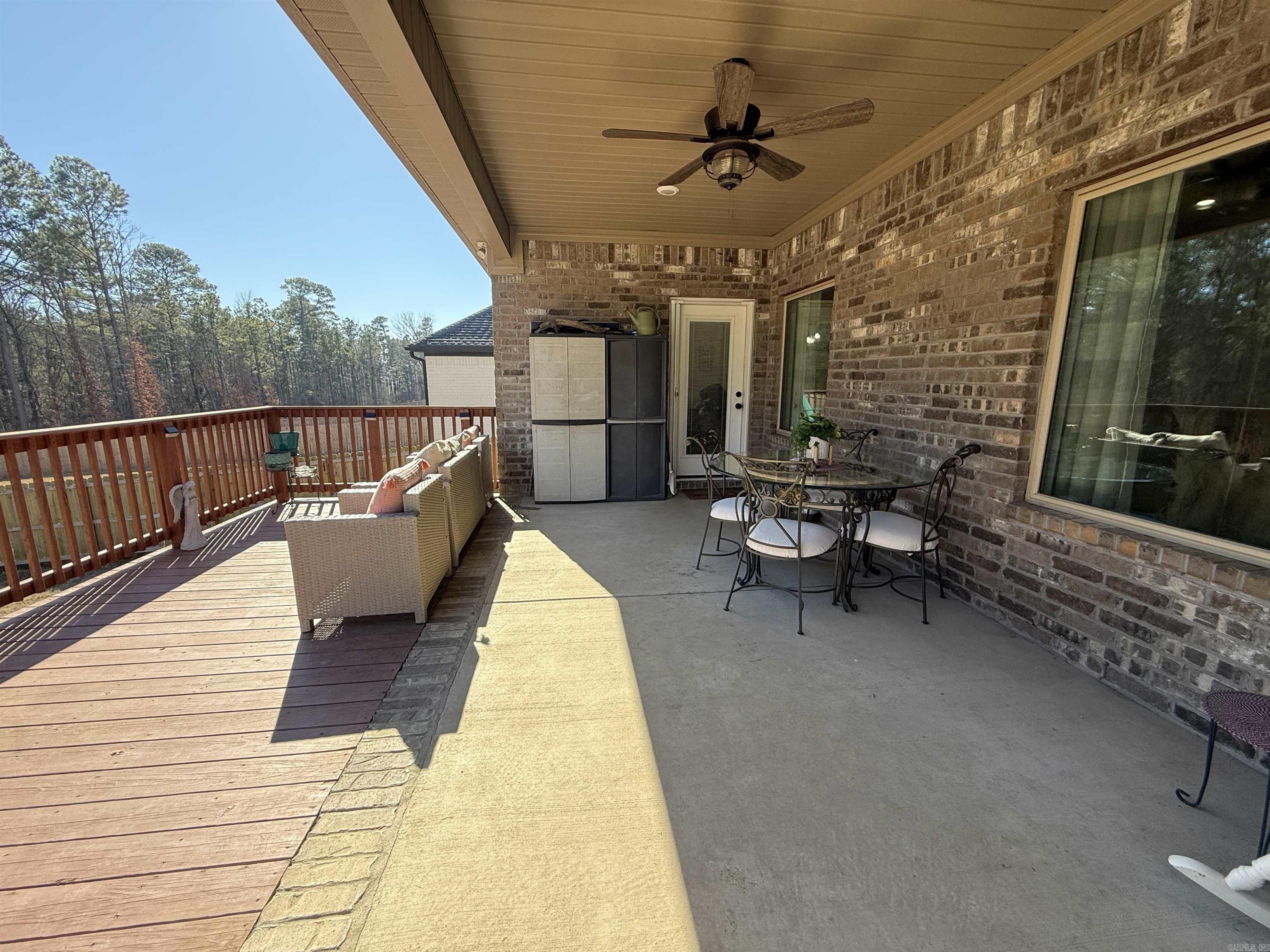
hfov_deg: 102.1
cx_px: 635
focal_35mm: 14
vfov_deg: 85.7
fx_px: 514
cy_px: 476
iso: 64
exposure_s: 1/472
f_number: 2.2
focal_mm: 2.22
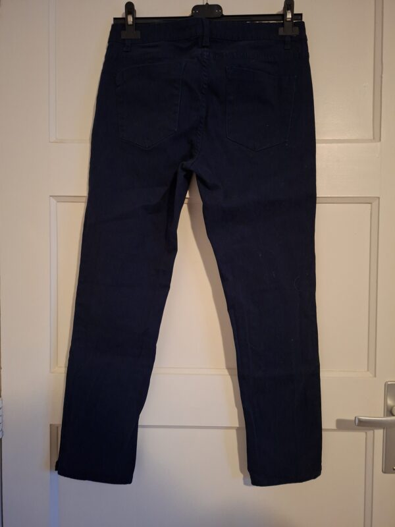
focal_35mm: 23
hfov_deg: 58.9
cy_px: 264
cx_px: 198
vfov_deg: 73.9
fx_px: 350
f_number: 1.8
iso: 1000
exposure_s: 1/20
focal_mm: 5.54
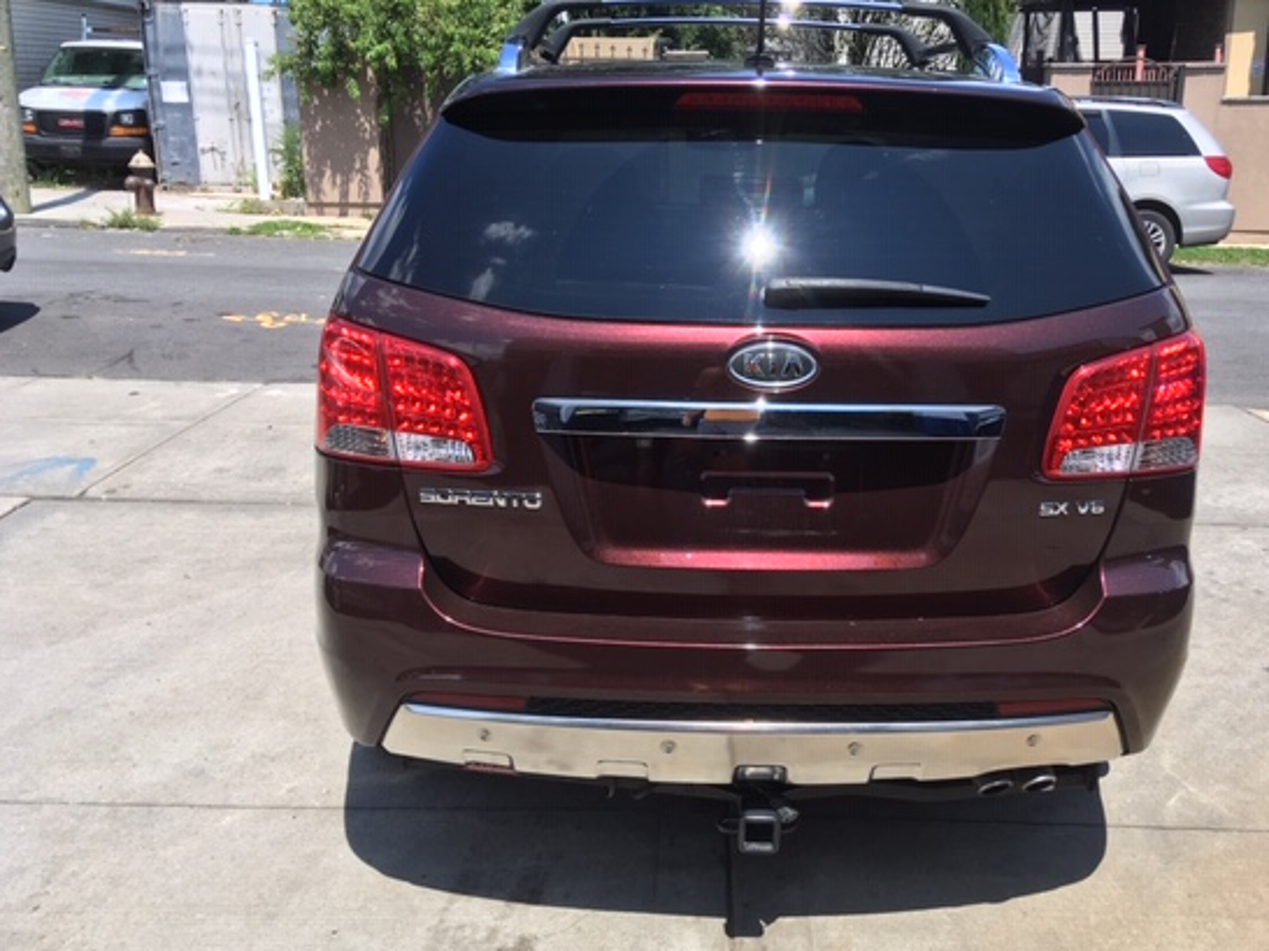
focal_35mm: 34
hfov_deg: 53.8
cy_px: 446
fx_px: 1246
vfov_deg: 41.7
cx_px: 711
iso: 25
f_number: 2.2
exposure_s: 1/1068
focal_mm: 4.15
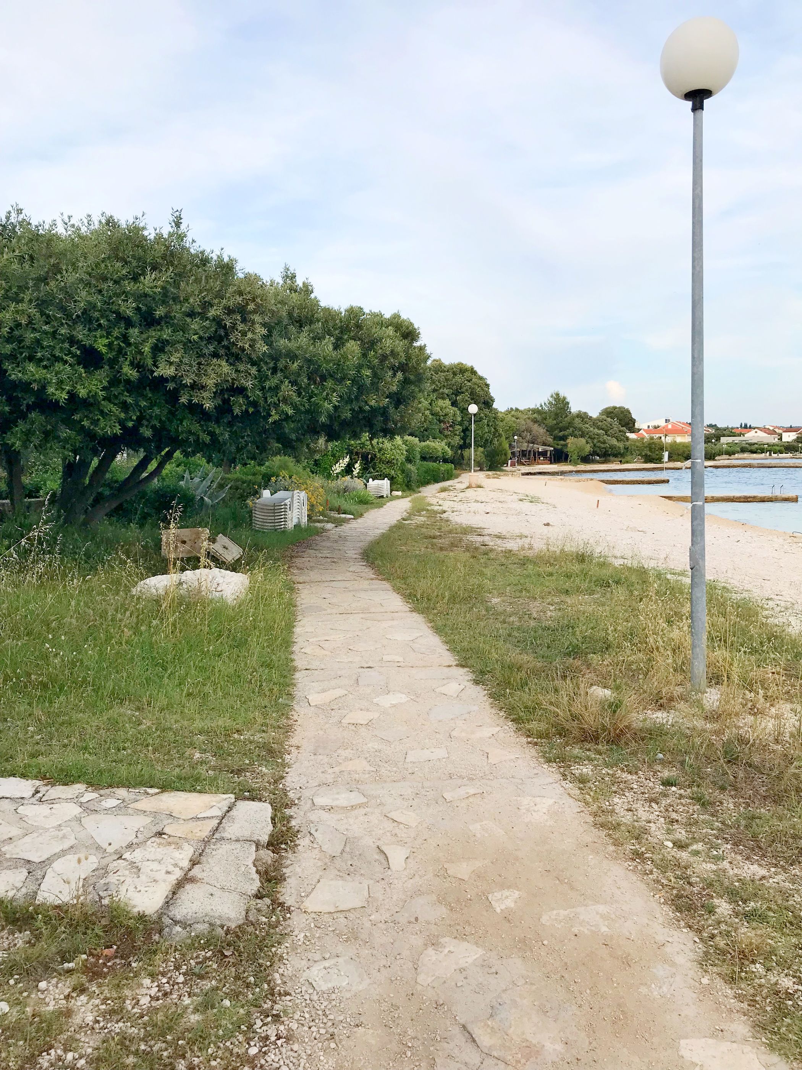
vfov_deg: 63.4
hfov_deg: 49.7
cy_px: 535
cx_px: 401
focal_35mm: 28
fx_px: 865
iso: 20
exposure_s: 1/748
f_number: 1.8
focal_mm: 3.99
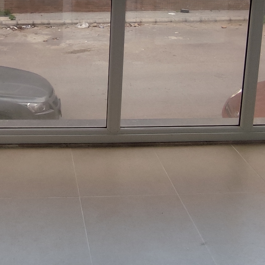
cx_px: 55
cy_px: -6
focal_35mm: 54
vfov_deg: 29.4
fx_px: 468
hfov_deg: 30.9
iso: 64
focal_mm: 1.65
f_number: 2.2
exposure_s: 1/100
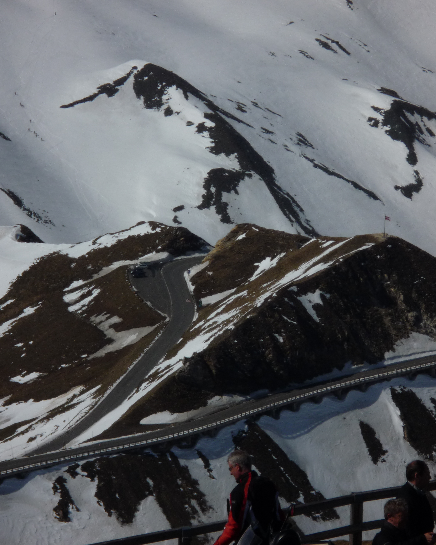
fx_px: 3161
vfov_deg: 9.9
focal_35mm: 196
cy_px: 272
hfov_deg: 7.9
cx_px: 271
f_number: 8
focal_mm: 26
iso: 100
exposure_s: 1/1000
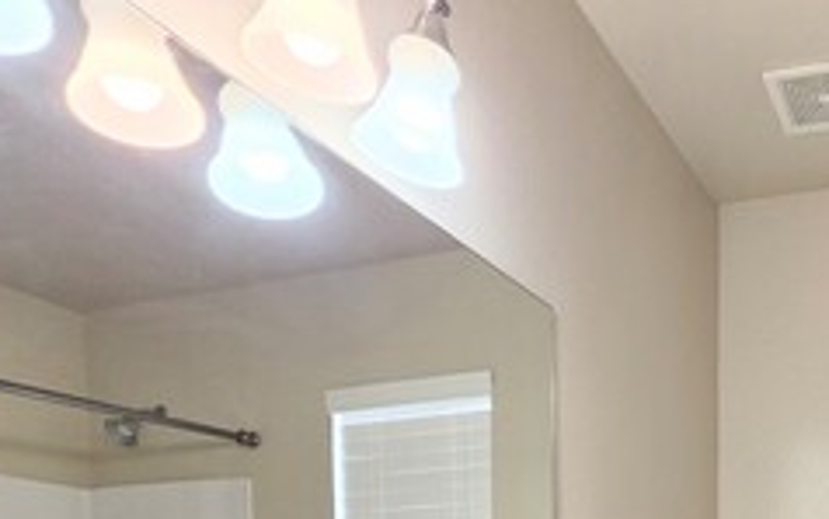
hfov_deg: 47.7
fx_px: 836
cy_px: 725
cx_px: 735
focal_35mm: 37
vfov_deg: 27.1
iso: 80
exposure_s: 1/120
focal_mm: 2.2
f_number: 1.9
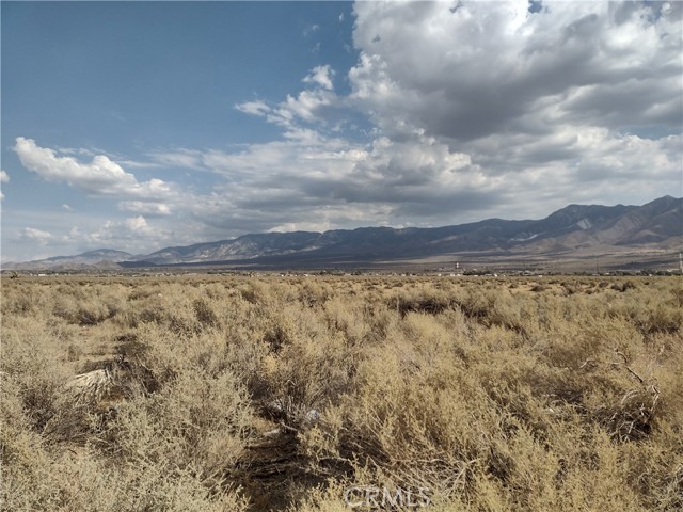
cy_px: 256
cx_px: 342
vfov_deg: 51.4
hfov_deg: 65.3
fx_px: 533
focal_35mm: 27
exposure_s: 1/2478
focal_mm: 4.71
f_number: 1.7
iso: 100
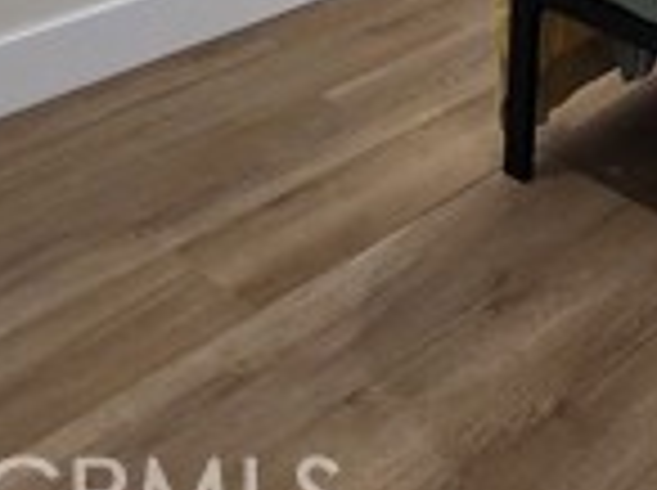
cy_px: -517
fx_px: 1080
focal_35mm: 57
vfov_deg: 17.4
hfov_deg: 28.6
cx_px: 819
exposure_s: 1/60
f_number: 2.2
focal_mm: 2.2
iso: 160
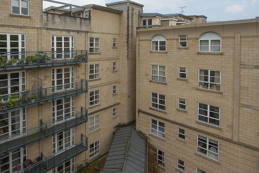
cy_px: 83
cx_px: 101
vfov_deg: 62.0
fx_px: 144
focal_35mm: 20
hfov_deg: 82.7
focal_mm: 14
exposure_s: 1/1250
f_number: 6.3
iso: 320
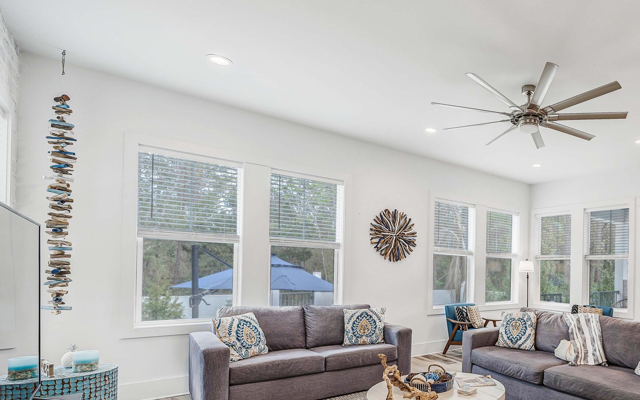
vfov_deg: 55.9
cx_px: 511
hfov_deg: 73.8
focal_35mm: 21
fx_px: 366
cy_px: 271
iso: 100
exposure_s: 1/25
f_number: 5.6
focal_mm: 12
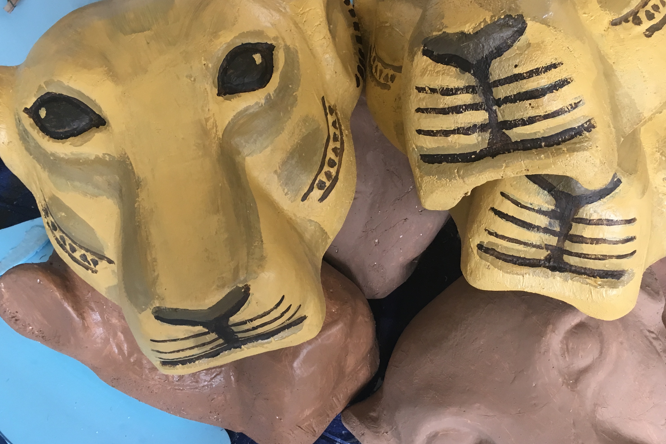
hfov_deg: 47.2
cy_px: 166
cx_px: 392
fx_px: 758
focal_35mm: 41
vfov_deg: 32.5
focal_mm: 4.15
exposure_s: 1/30
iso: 80
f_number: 2.2
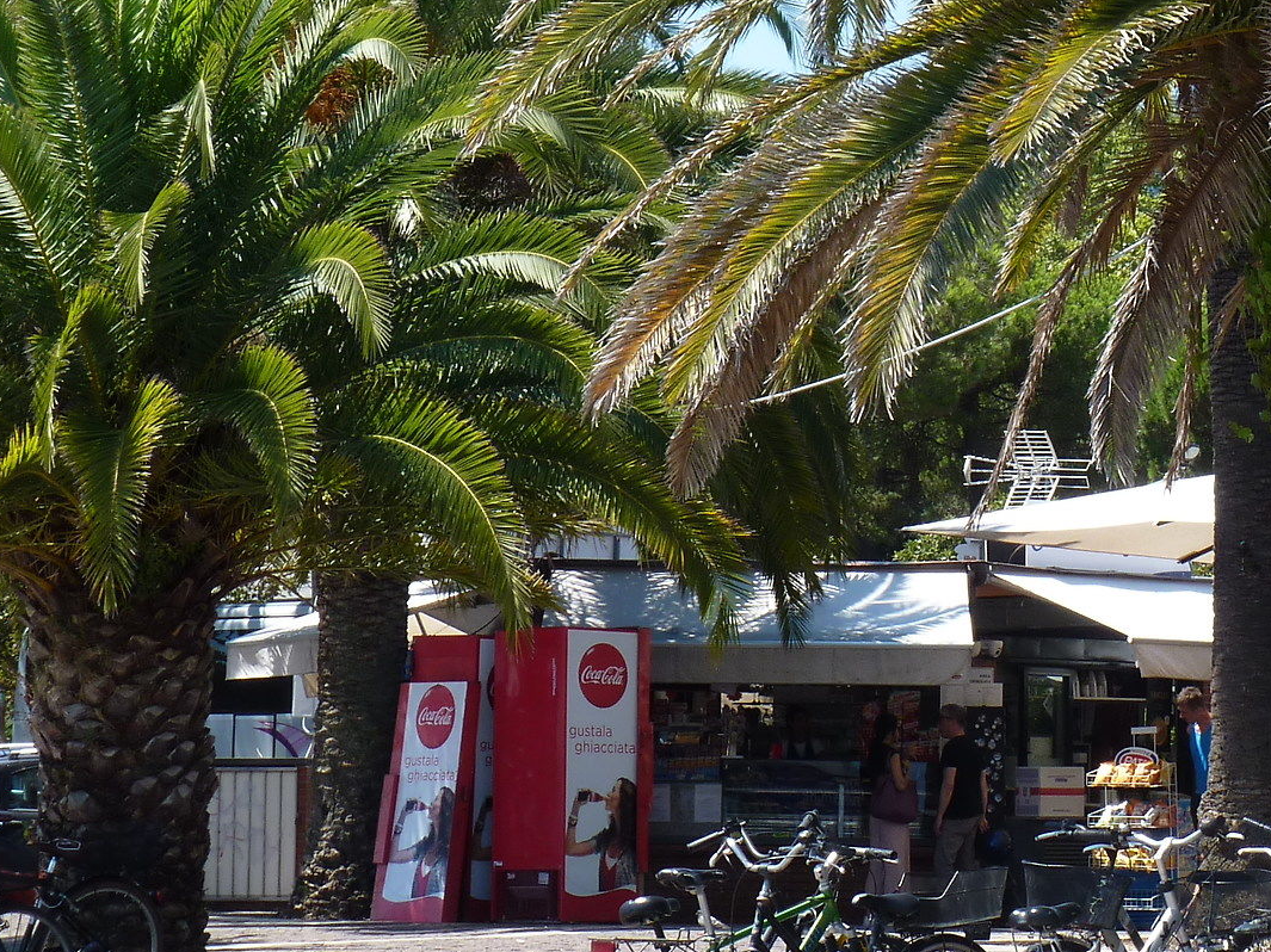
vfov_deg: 11.9
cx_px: 997
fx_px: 4551
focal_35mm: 124
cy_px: 220
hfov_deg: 15.8
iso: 80
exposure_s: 1/250
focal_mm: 9.8
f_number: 4.5
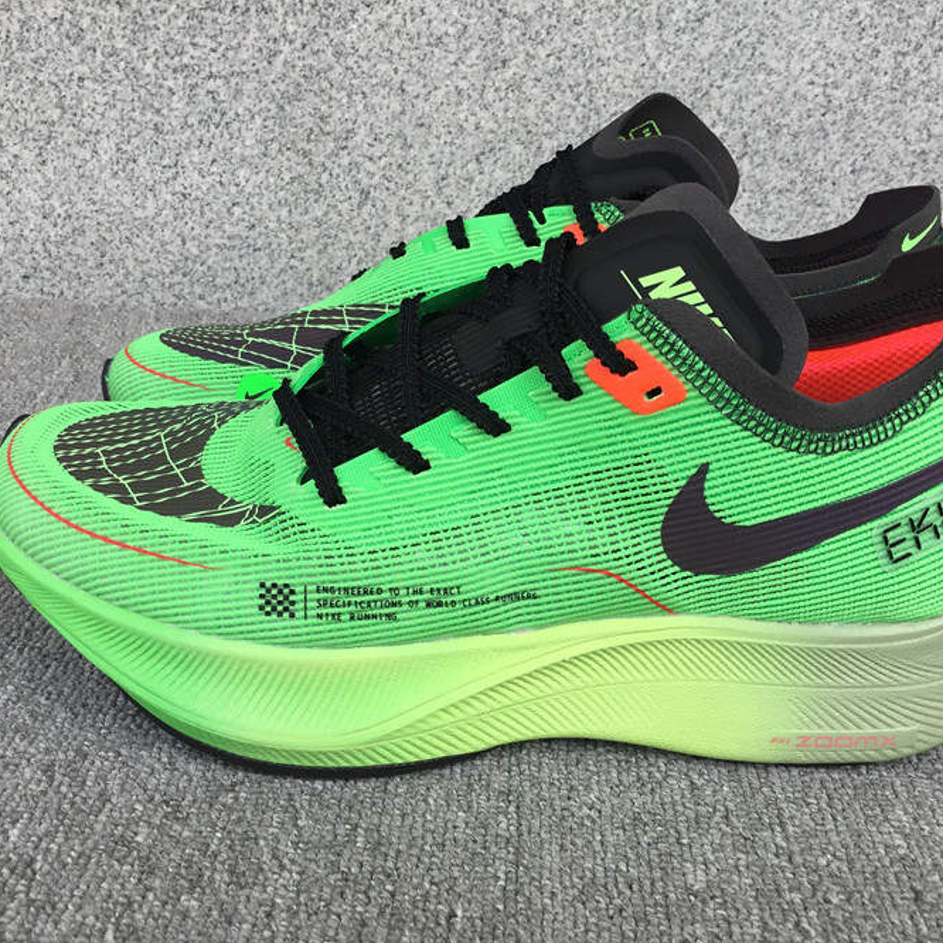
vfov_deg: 44.9
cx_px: 483
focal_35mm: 37
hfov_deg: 44.9
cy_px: 469
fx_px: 1140
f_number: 2.4
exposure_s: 1/388
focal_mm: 3.3
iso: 25
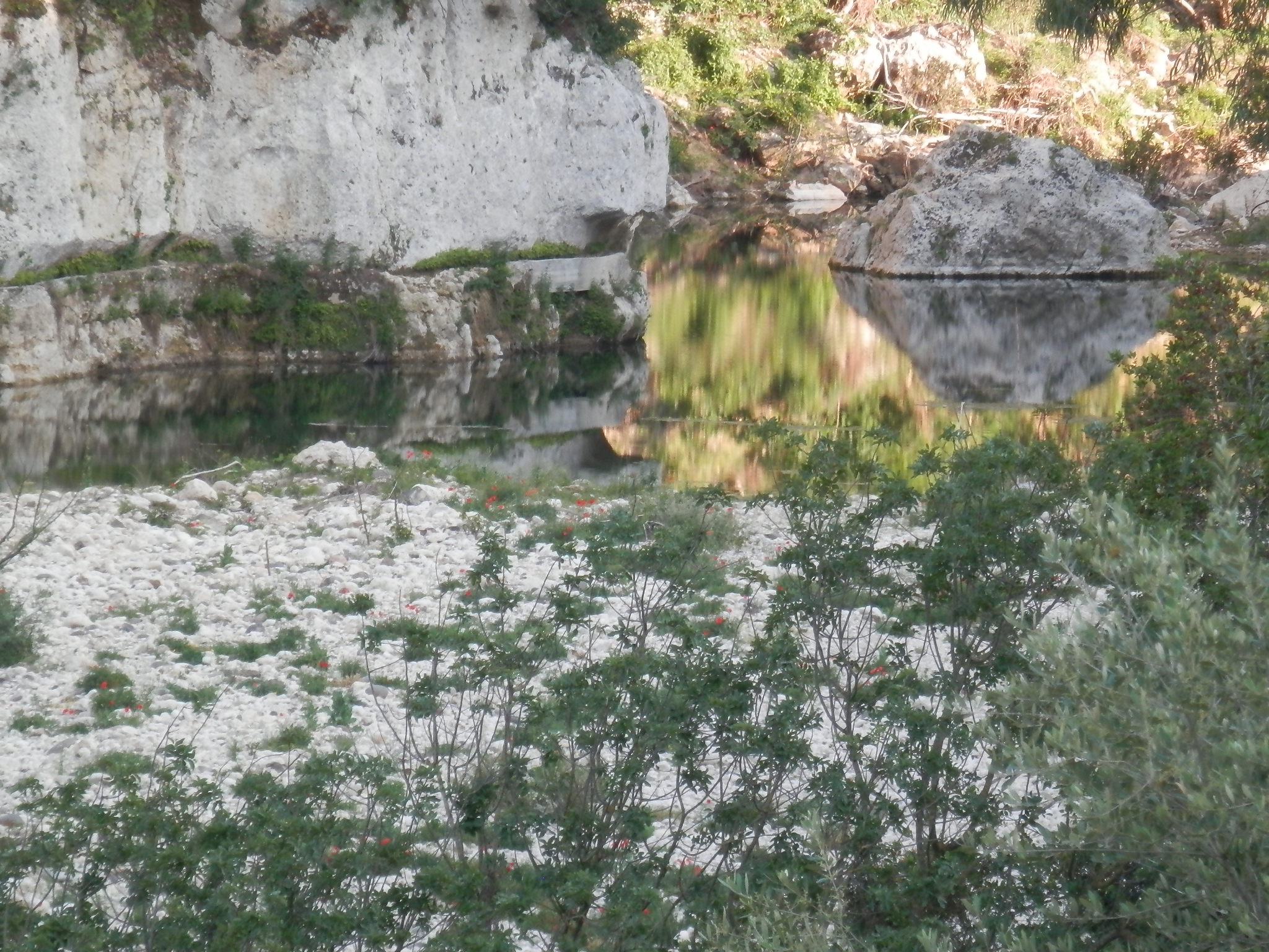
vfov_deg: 3.7
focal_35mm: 401
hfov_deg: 4.9
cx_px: 634
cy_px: 476
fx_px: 14700
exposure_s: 1/80
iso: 200
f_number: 6.9
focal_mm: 71.6
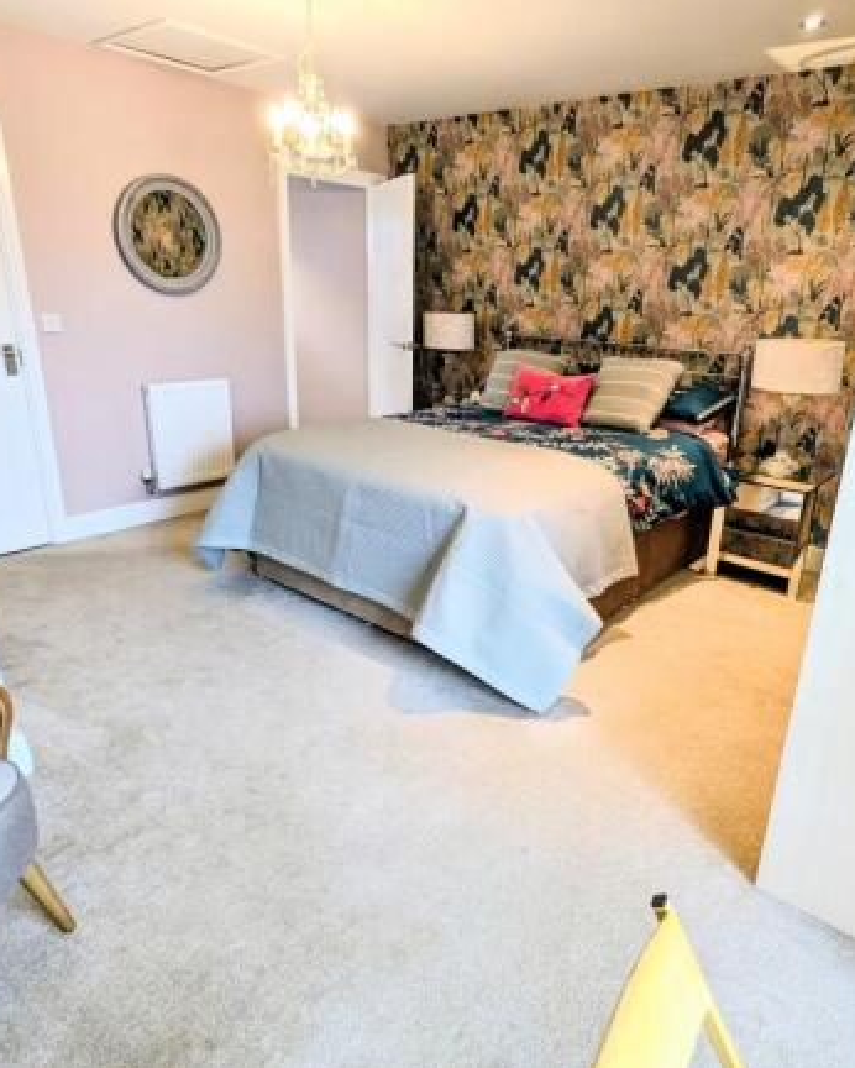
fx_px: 664
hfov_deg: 65.3
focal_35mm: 21
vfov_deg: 77.6
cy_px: 535
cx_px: 487
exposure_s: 1/50
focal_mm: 2.35
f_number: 2.2
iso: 322
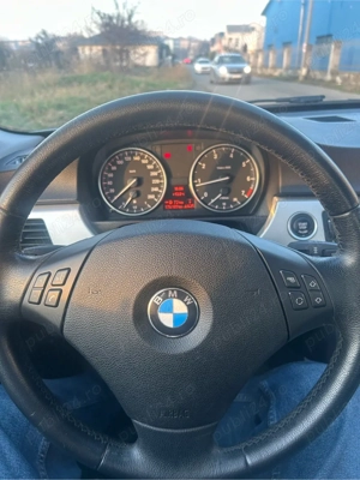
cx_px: 180
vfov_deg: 67.3
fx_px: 361
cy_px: 240
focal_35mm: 26
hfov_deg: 53.1
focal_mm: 5.7
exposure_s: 1/121
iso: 125
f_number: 1.5
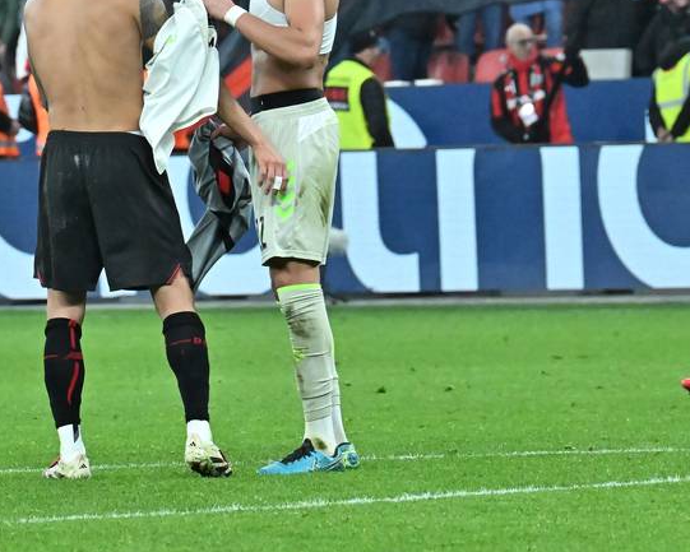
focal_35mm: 597
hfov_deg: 3.2
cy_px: 199
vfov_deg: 2.6
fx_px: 12194
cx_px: 214
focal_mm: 250
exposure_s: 1/1600
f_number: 8
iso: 10000
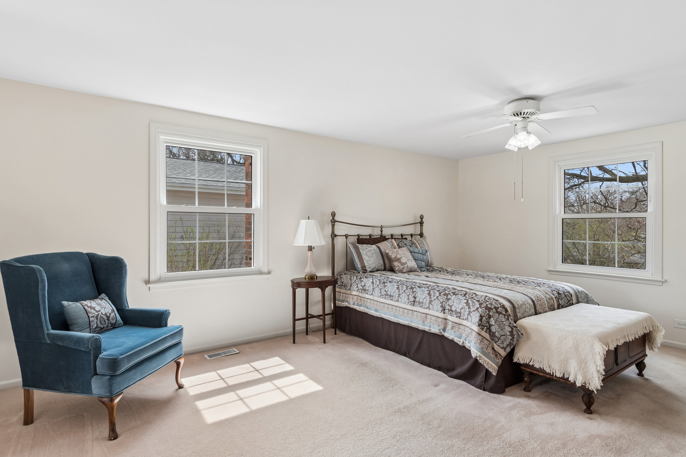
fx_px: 343
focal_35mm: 18
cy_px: 228
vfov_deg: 67.4
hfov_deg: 90.0
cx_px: 343
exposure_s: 1/60
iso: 400
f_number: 8
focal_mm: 12
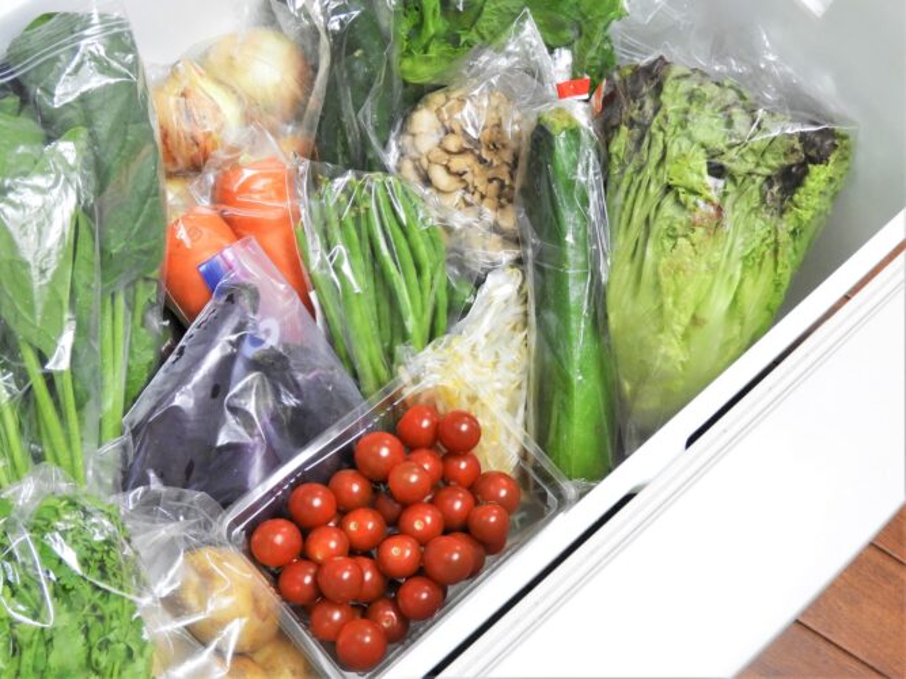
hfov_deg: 34.9
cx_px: 453
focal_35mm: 55
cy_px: 340
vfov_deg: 26.6
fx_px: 1439
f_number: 4
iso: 400
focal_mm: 9.9
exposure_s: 1/8
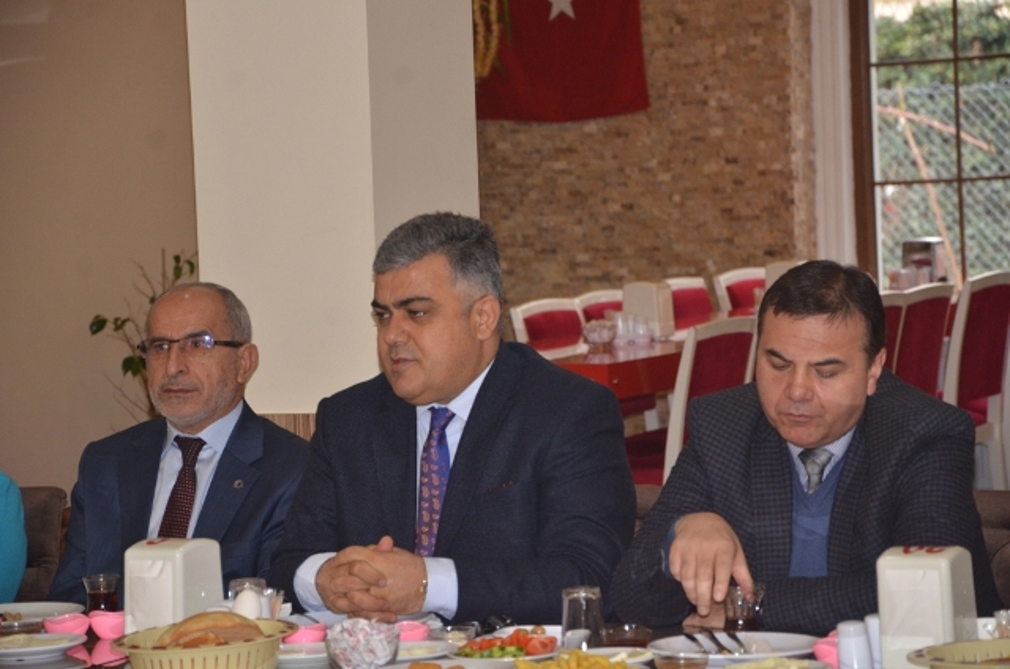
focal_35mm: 158
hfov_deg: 13.1
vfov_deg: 8.7
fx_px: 4410
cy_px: 334
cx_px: 505
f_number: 5.6
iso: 800
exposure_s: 1/60
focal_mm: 105
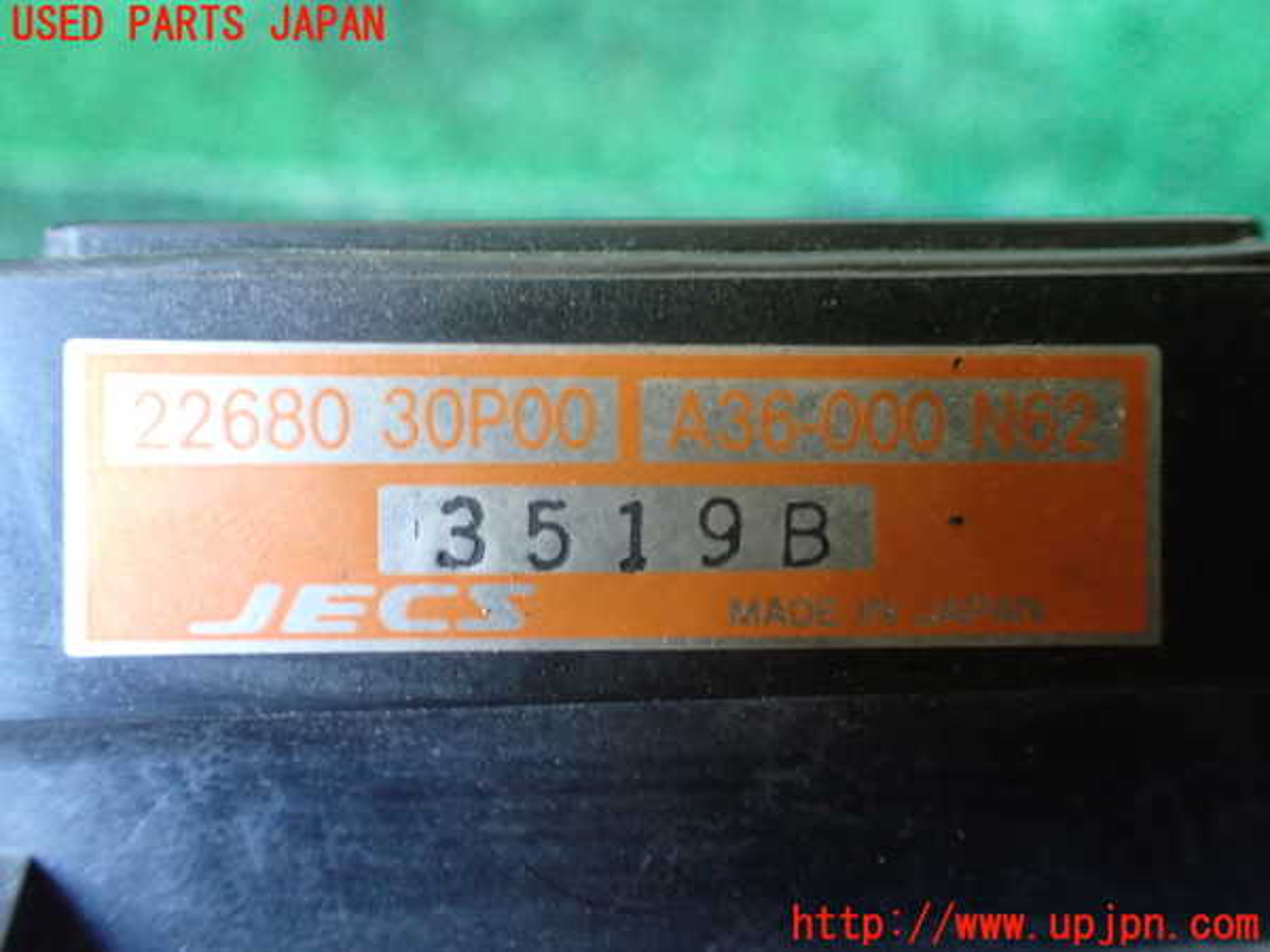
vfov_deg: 46.8
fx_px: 1101
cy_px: 476
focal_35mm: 30
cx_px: 635
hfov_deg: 60.0
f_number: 2.3
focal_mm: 5.4
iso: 800
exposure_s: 1/40
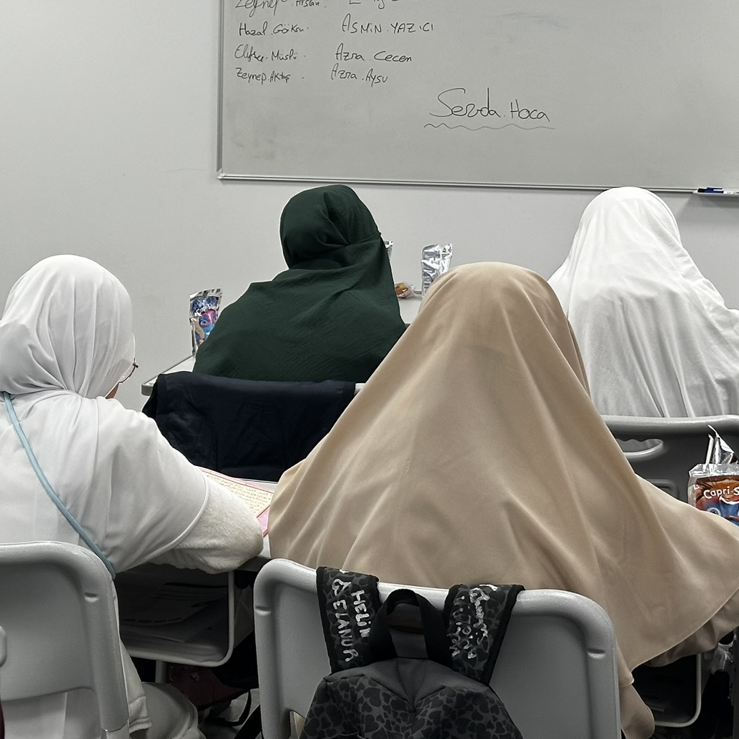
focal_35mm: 84
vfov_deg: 20.6
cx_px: 21
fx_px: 2029
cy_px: 287
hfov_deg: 20.1
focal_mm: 6.86
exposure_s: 1/50
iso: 50
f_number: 1.78
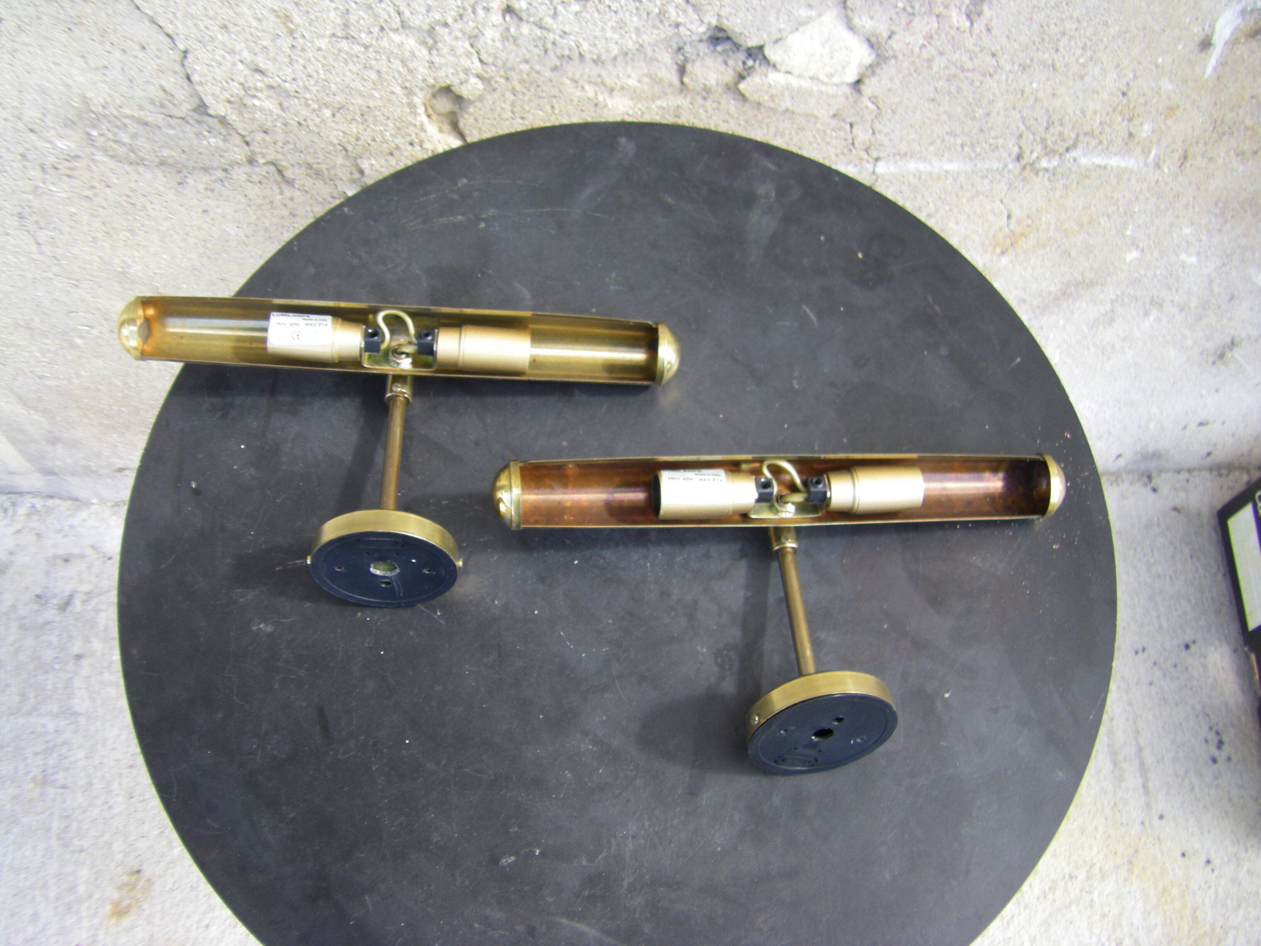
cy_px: 473
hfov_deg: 49.0
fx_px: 1384
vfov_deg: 37.7
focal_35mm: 38
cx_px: 630
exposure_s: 1/50
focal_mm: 6.3
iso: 64
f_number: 3.5
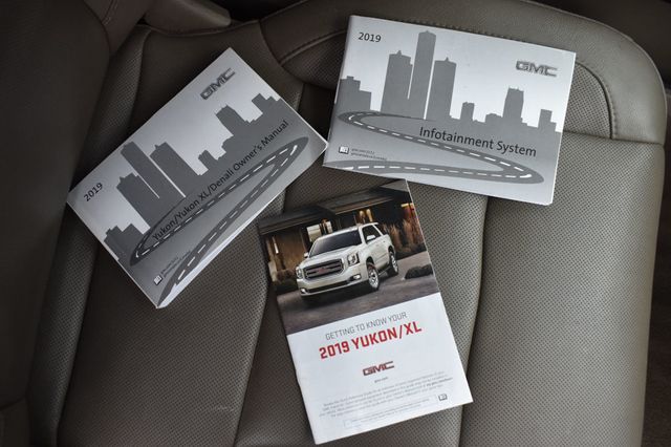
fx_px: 587
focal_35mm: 32
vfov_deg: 41.7
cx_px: 336
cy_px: 224
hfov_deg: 59.5
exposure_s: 1/100
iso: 400
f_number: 5.6
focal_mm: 21
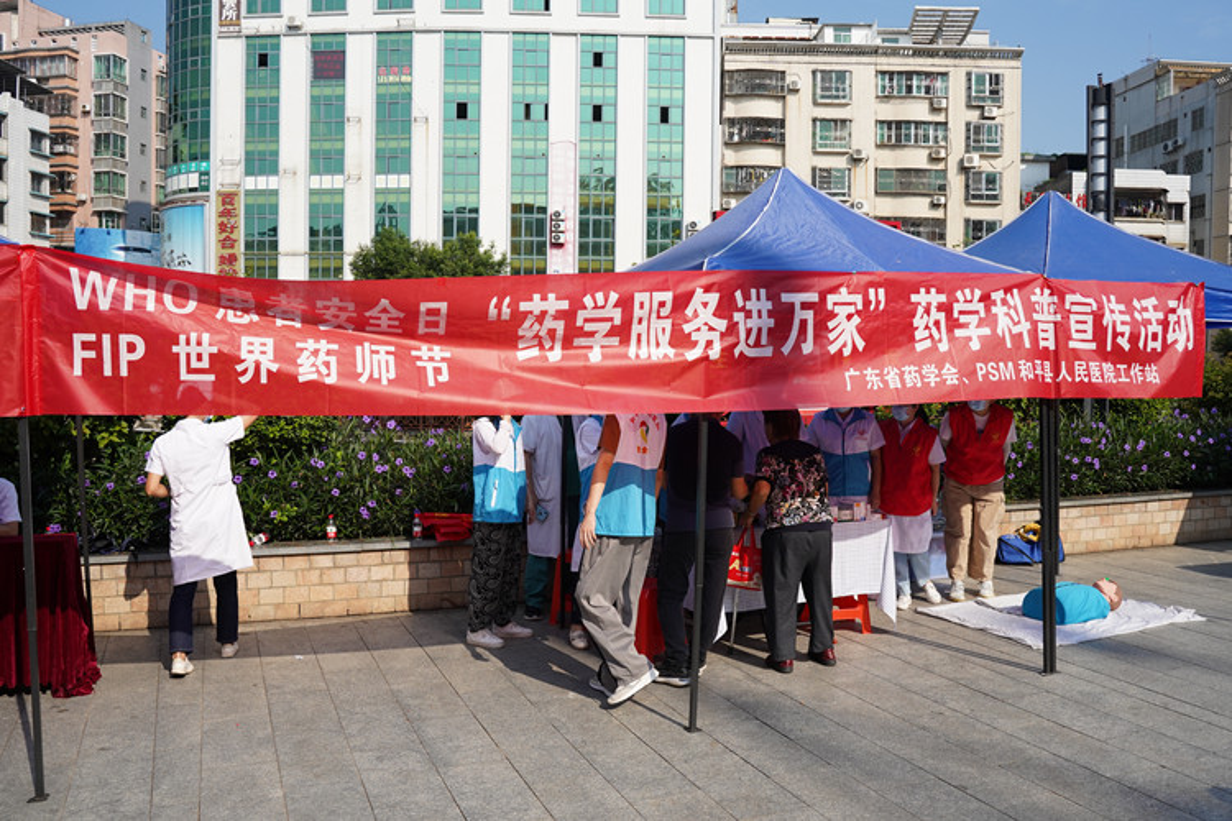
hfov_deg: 65.5
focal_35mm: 28
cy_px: 410
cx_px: 616
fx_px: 958
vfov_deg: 46.4
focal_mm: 28
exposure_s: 1/1600
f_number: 8
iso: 640
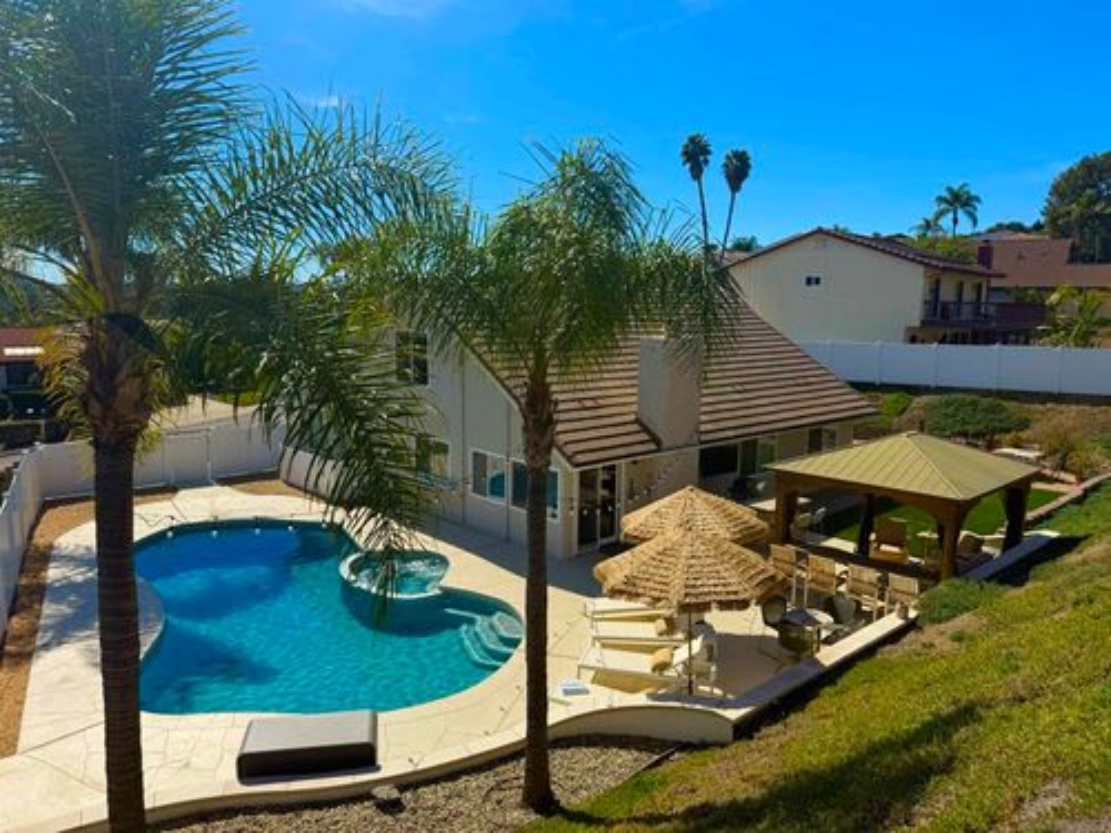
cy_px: 416
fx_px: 770
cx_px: 556
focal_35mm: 24
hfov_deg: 71.6
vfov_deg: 56.8
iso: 80
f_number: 1.78
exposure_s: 1/6711
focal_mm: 6.76
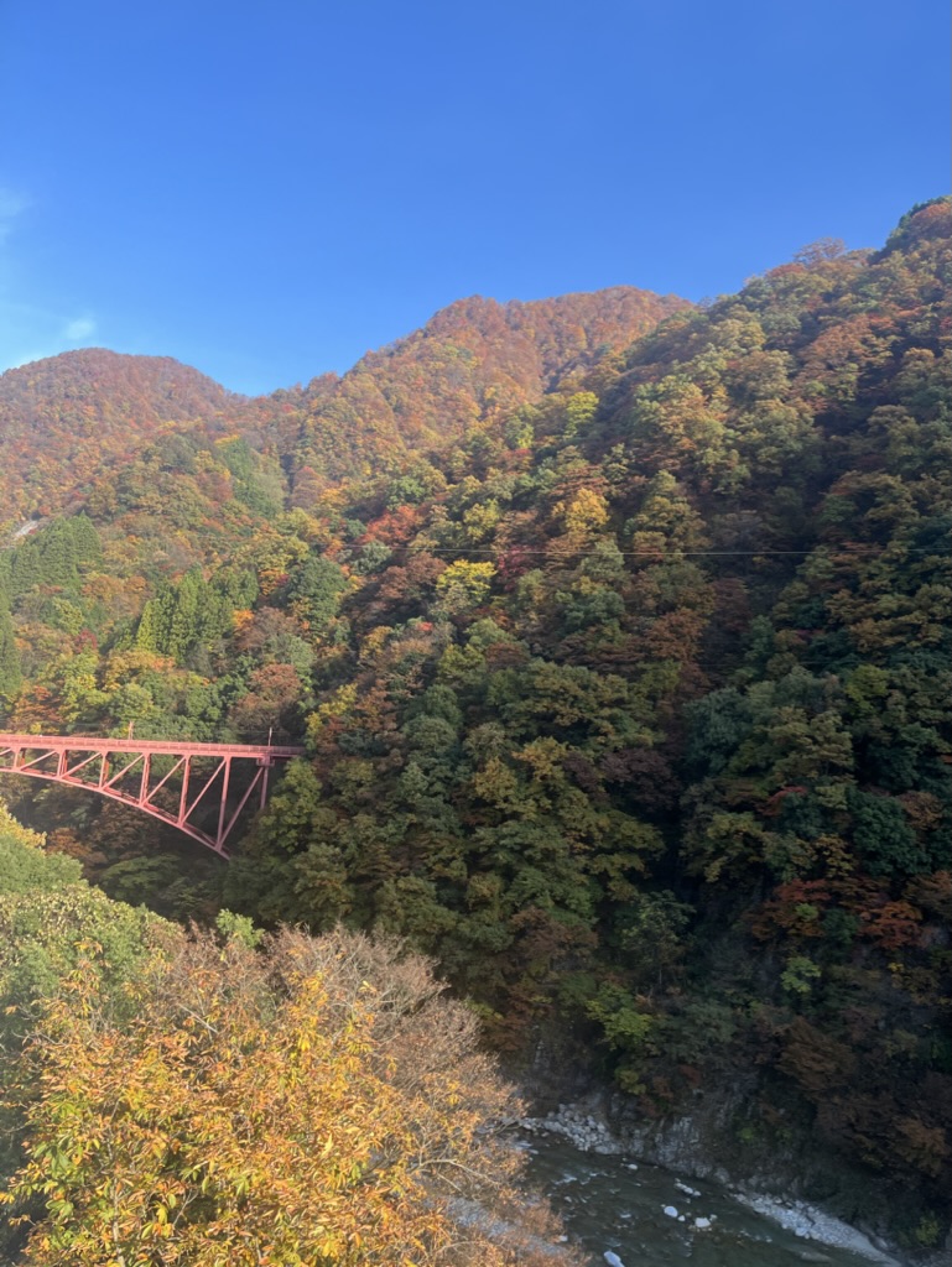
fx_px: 953
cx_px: 476
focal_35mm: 26
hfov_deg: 53.1
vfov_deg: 67.3
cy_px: 634
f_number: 1.6
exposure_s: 1/878
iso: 50
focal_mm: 5.1
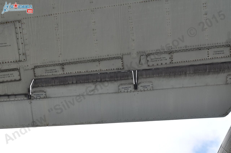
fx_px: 750
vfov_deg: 11.7
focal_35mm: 117
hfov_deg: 17.5
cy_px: 76
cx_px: 116
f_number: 8
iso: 200
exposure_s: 1/200
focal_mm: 78
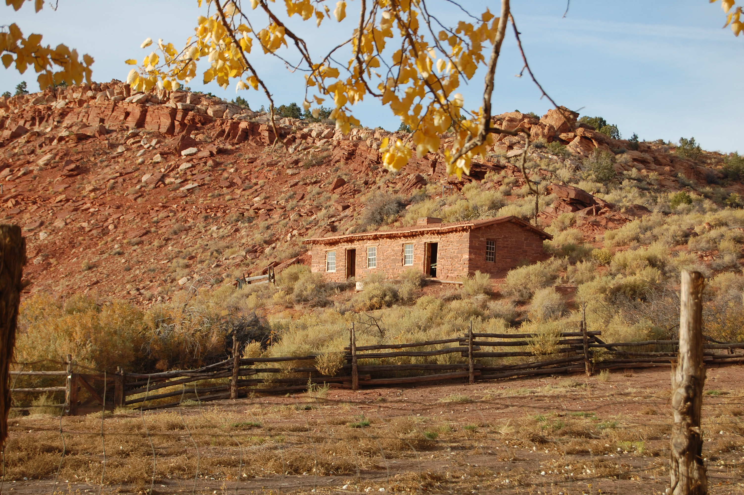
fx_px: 1703
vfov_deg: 16.5
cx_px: 372
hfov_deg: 24.6
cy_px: 248
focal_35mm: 82
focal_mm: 55
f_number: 8
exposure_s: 1/250
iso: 200
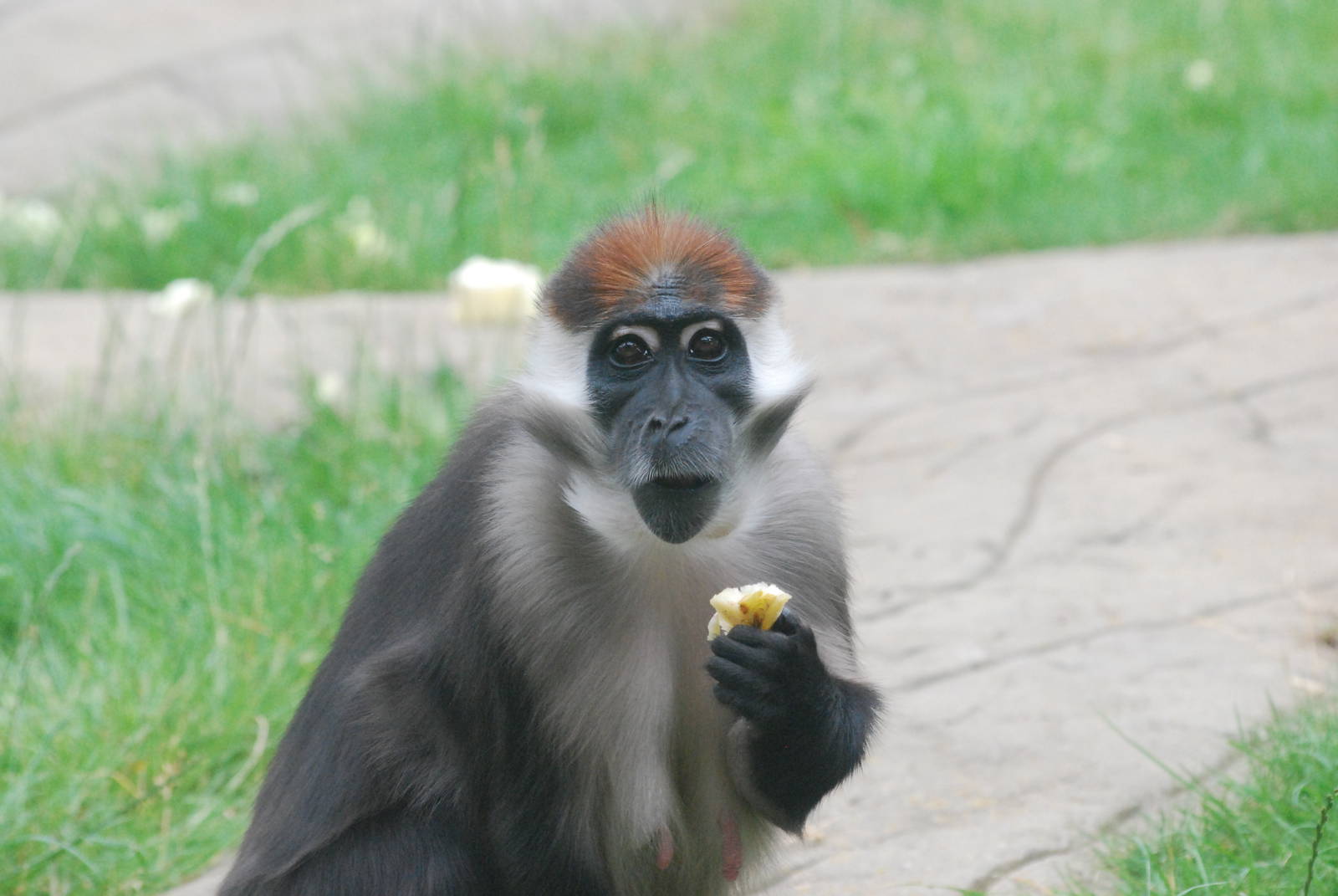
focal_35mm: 255
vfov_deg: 5.4
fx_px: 9489
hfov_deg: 8.1
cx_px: 669
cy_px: 448
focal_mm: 170
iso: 1600
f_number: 8
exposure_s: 1/500
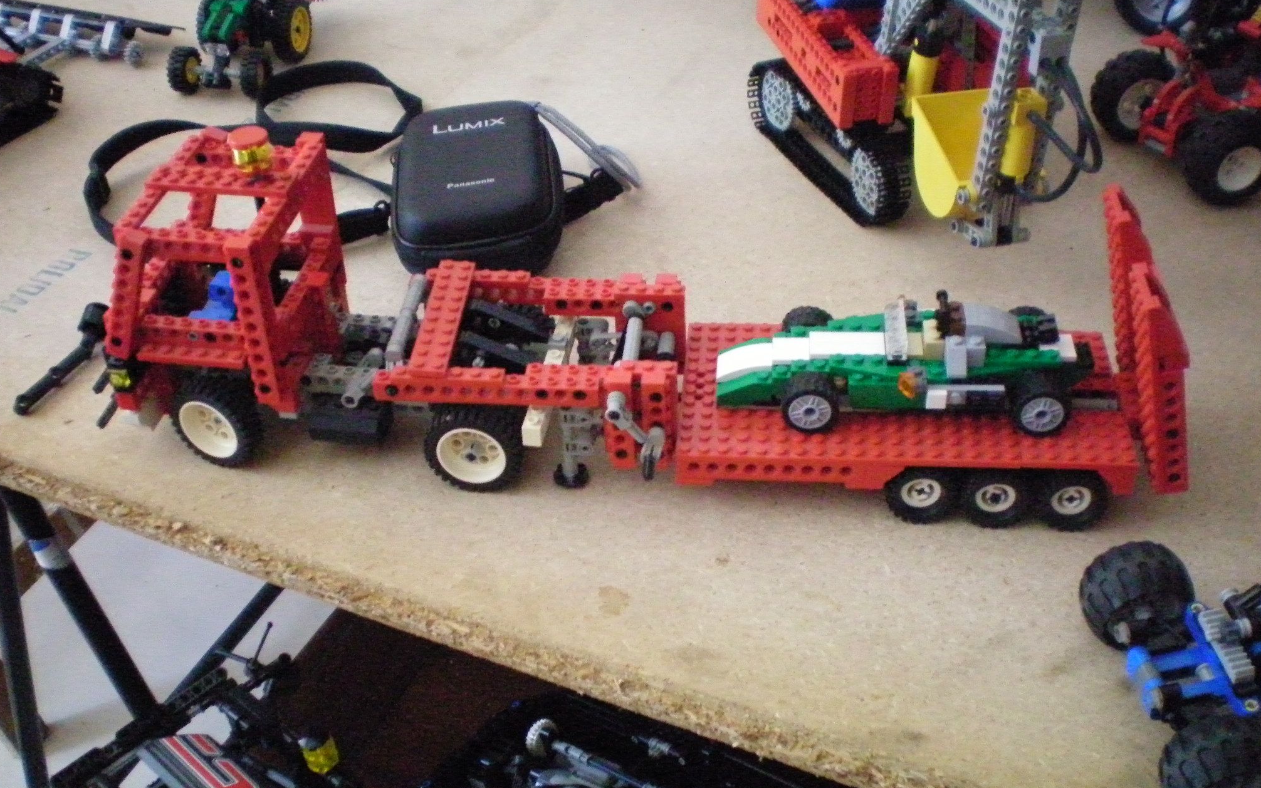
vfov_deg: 31.2
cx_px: 634
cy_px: 455
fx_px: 1409
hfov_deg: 48.2
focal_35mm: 41
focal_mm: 6.3
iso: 800
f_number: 3.1
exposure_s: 1/60
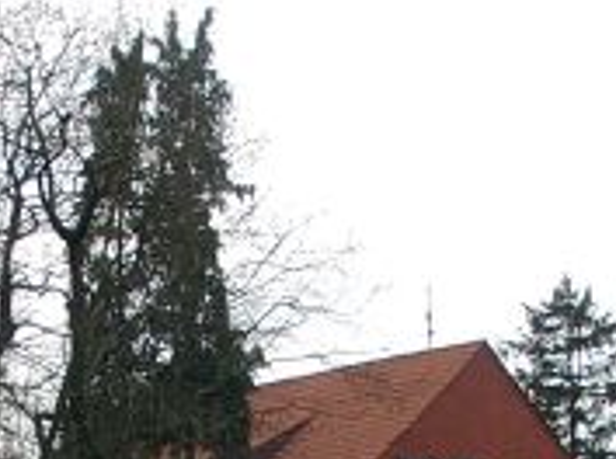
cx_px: 198
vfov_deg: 9.5
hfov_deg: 12.8
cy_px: 539
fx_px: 2735
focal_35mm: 154
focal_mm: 7.13
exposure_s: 1/321
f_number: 4
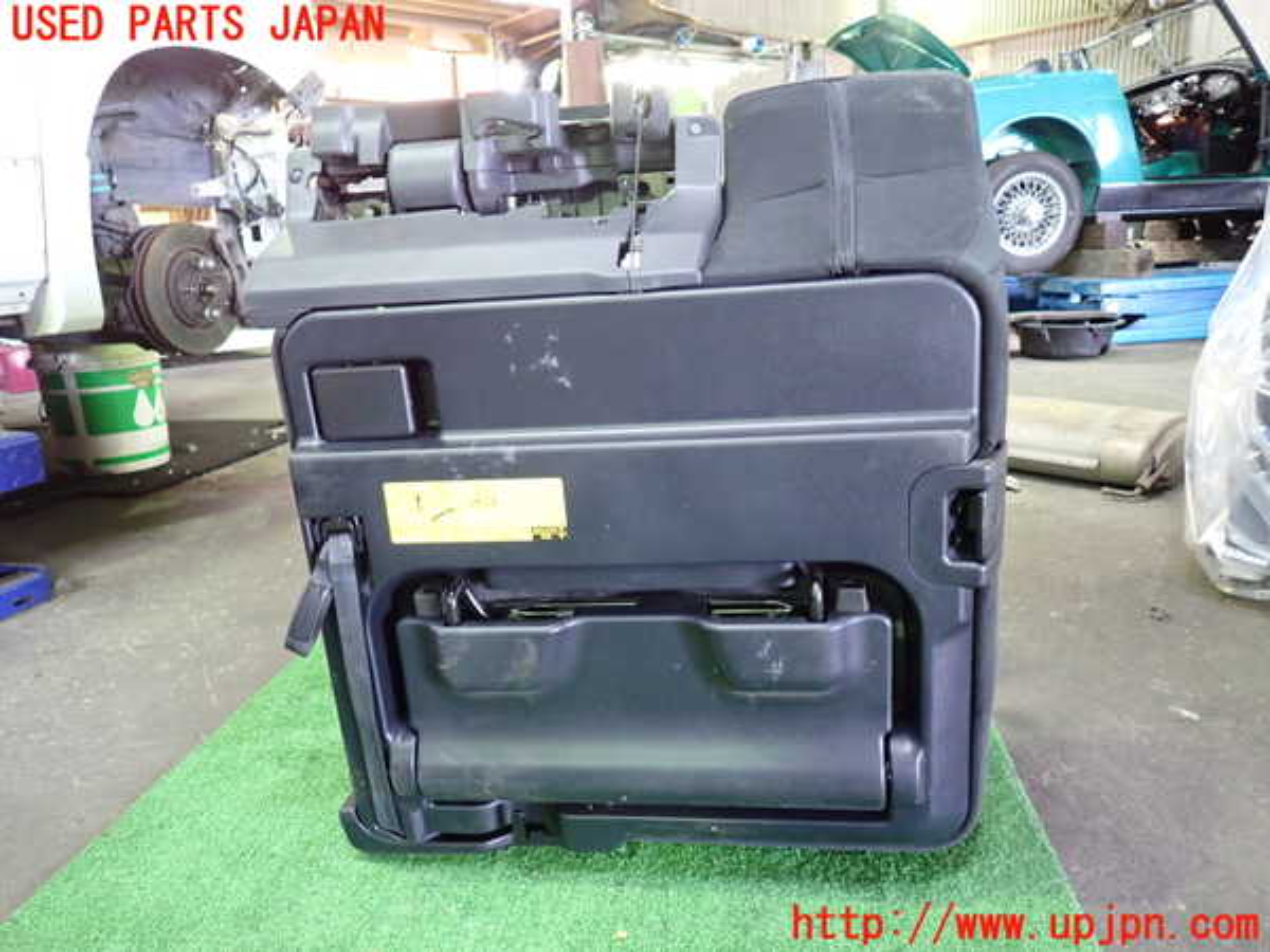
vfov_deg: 54.9
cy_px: 476
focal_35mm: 25
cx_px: 635
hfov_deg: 69.4
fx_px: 917
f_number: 2
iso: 800
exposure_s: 1/30
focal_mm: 4.5
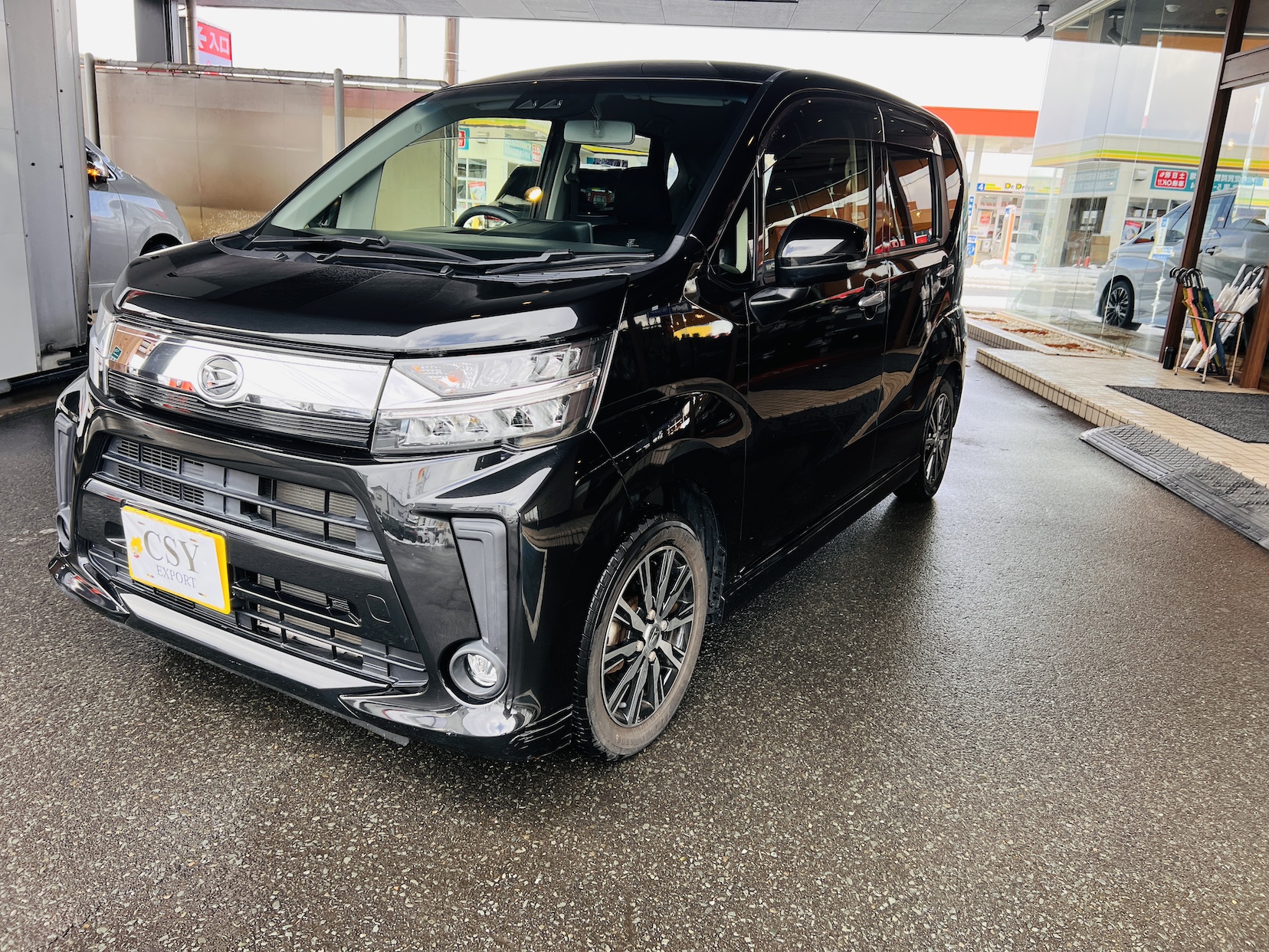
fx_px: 953
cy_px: 476
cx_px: 634
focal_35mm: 26
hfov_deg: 67.3
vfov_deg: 53.1
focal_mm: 5.7
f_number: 1.5
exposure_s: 1/304
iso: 50
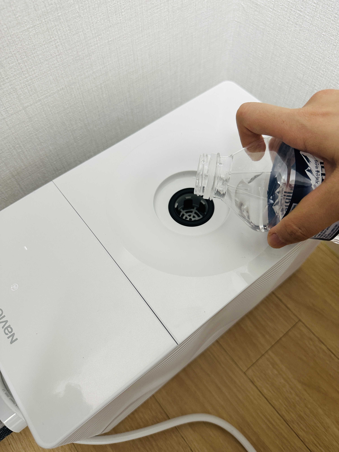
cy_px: 226
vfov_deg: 71.6
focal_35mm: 24
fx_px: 313
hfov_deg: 56.8
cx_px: 170
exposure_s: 1/65
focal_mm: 6.86
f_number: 1.78
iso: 200
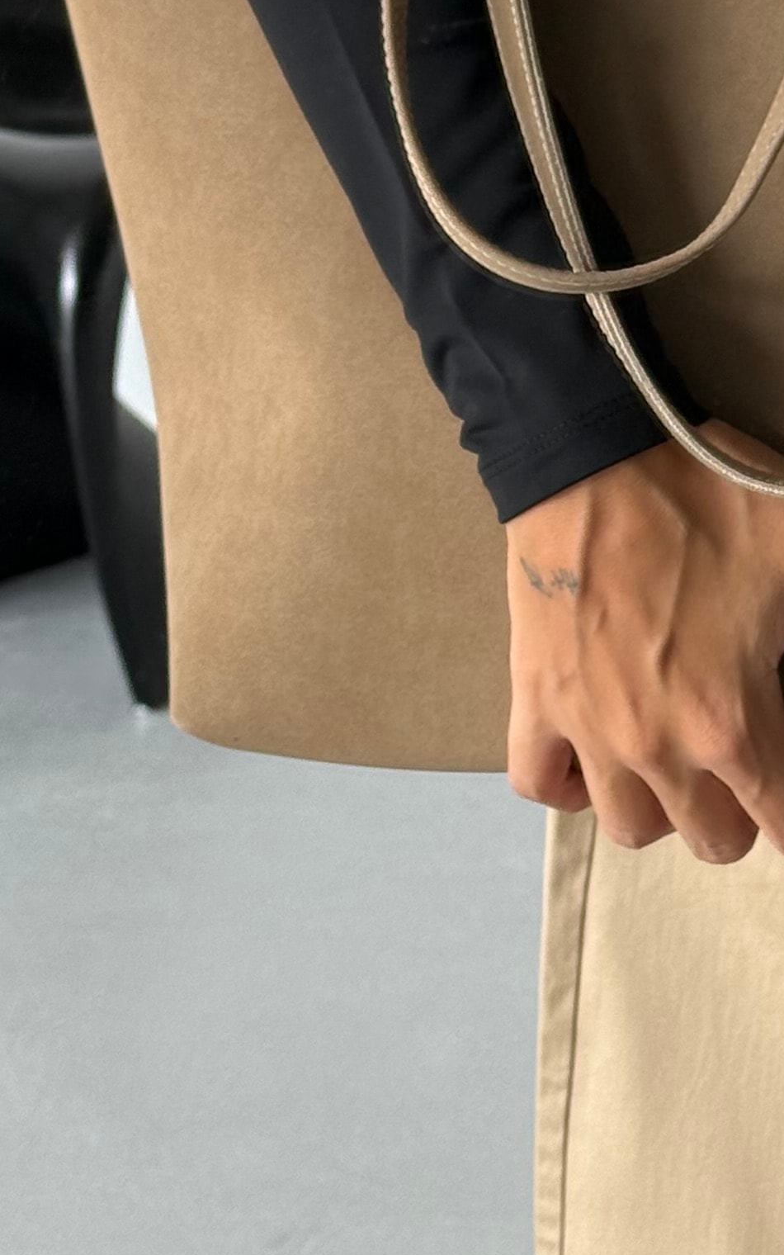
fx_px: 4615
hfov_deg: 9.6
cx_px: 825
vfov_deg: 15.4
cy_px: 274
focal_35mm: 135
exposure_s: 1/458
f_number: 1.78
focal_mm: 6.76
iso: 100
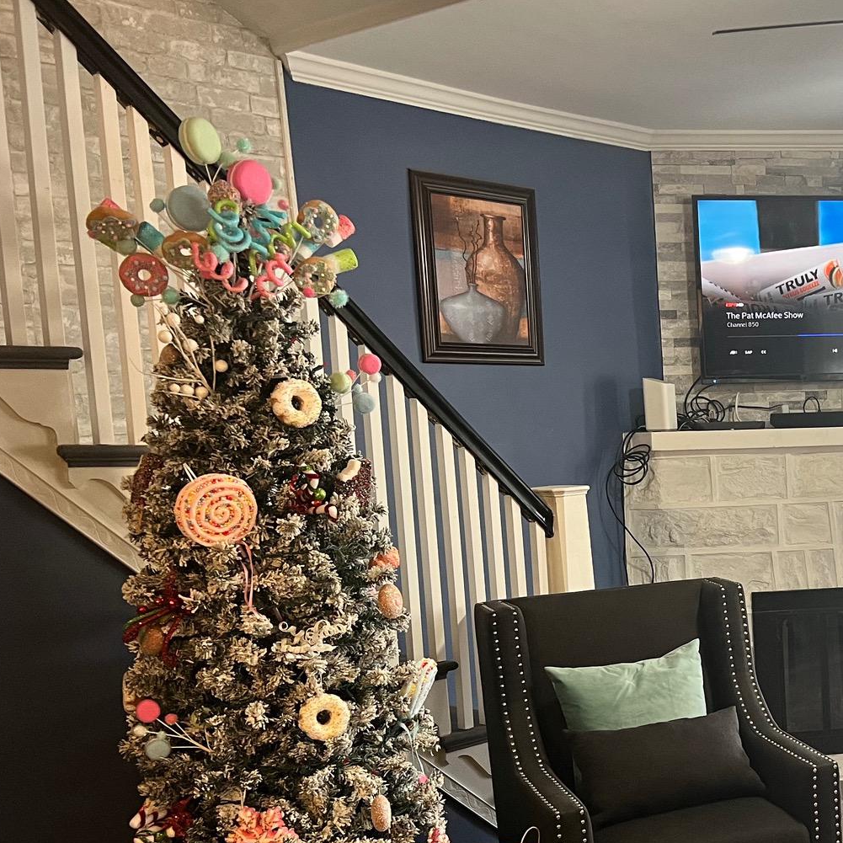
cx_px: 836
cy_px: 618
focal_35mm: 47
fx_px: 1295
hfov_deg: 33.2
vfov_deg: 35.4
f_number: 1.5
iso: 160
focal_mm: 5.7
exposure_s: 1/60
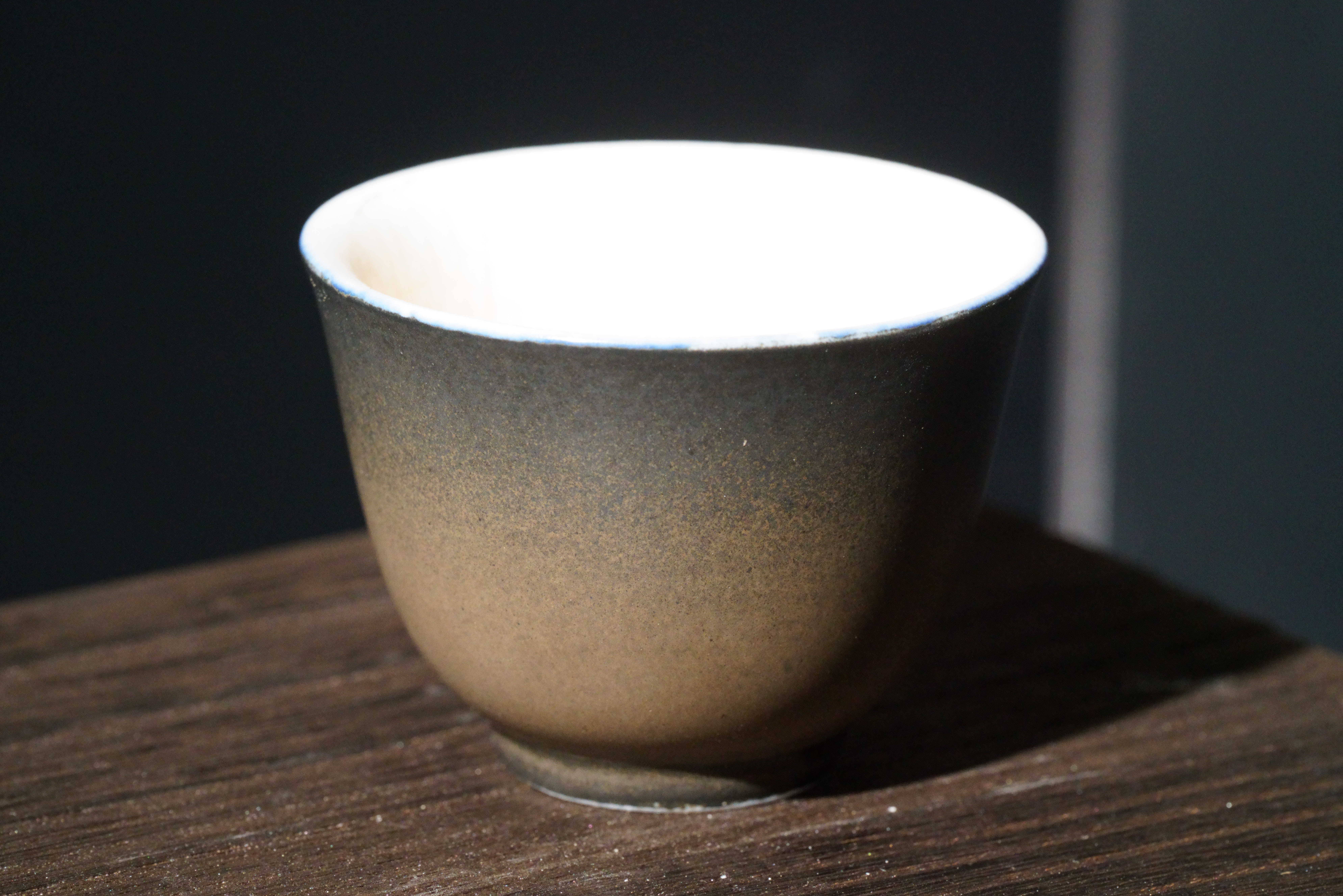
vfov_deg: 8.9
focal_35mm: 154
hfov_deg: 13.3
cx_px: 672
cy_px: 448
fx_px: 5745
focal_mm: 154
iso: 10000
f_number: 11
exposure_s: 1/200
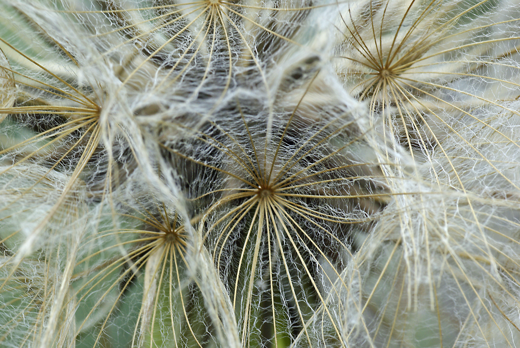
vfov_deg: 10.2
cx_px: 260
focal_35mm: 135
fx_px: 1952
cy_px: 174
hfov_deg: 15.2
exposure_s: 1/40
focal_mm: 90
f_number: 14
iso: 400
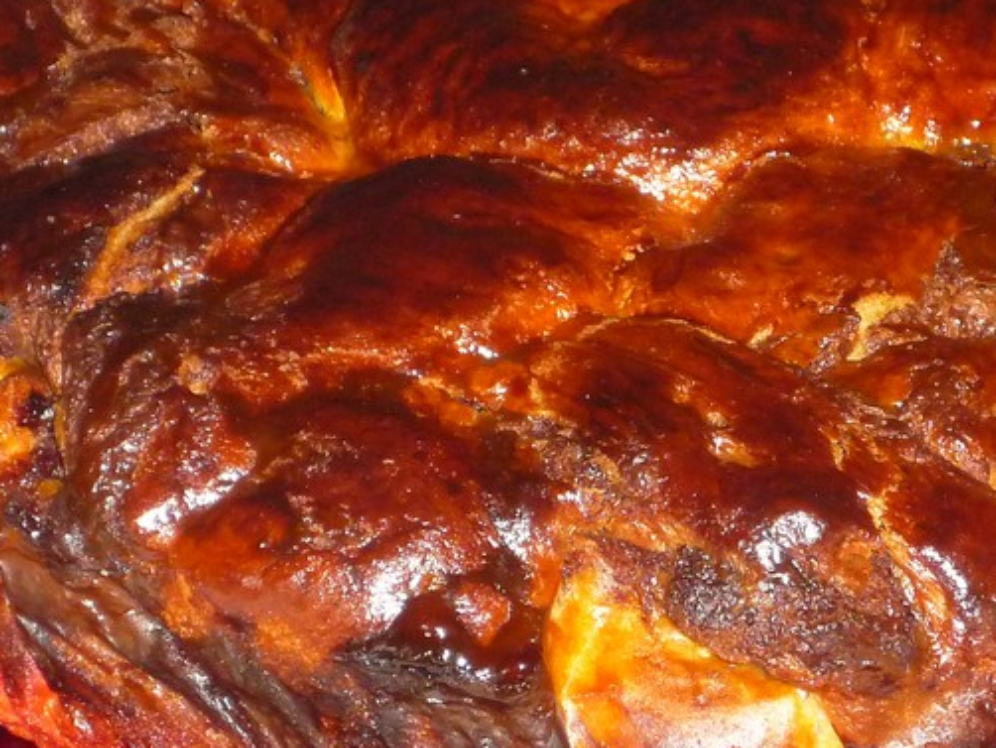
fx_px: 5959
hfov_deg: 9.5
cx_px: 700
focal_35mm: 207
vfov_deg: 7.2
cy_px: 254
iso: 400
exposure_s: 1/50
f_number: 5.7
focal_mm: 16.3
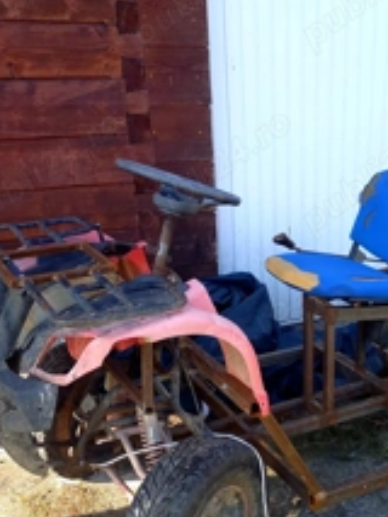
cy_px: 398
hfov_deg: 30.3
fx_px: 702
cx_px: 296
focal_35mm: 47
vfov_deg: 39.2
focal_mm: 4.65
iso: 50
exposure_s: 1/153
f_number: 1.8
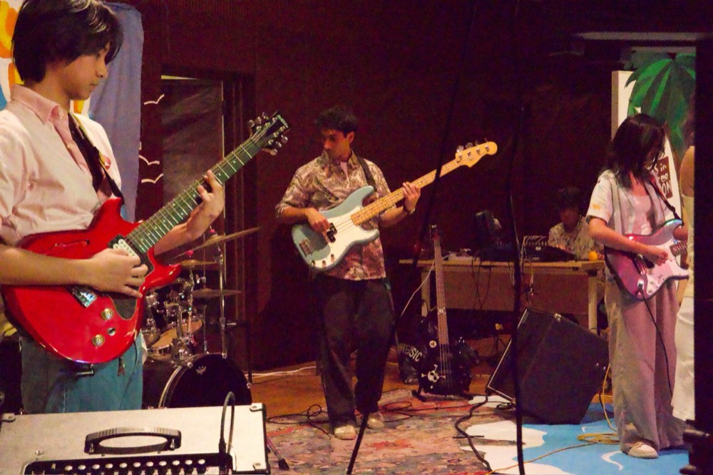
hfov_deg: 28.9
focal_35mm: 70
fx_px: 1386
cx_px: 356
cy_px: 238
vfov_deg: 19.4
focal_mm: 70
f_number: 22
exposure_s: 1/125
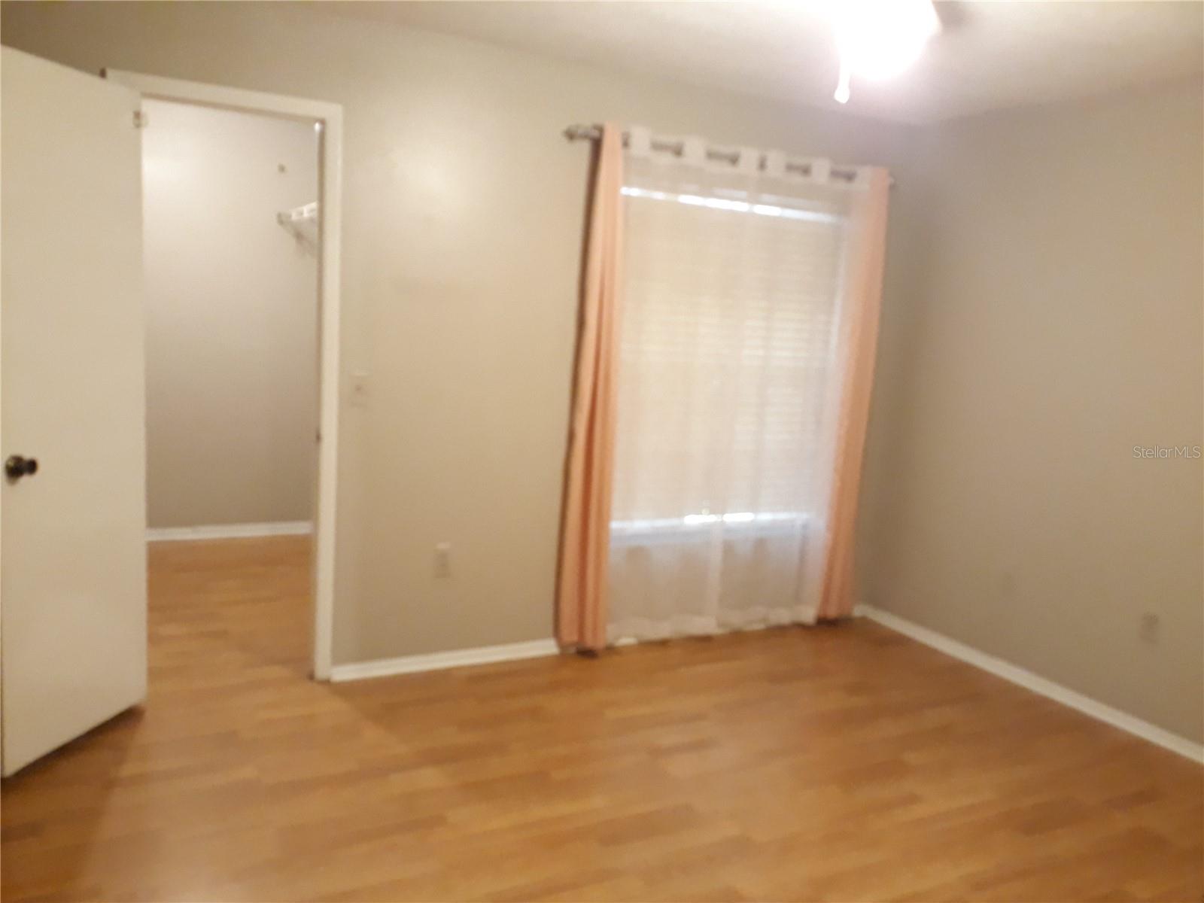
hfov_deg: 63.4
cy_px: 452
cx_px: 602
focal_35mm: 28
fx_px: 974
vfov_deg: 49.7
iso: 400
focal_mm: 3.7
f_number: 1.7
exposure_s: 1/24
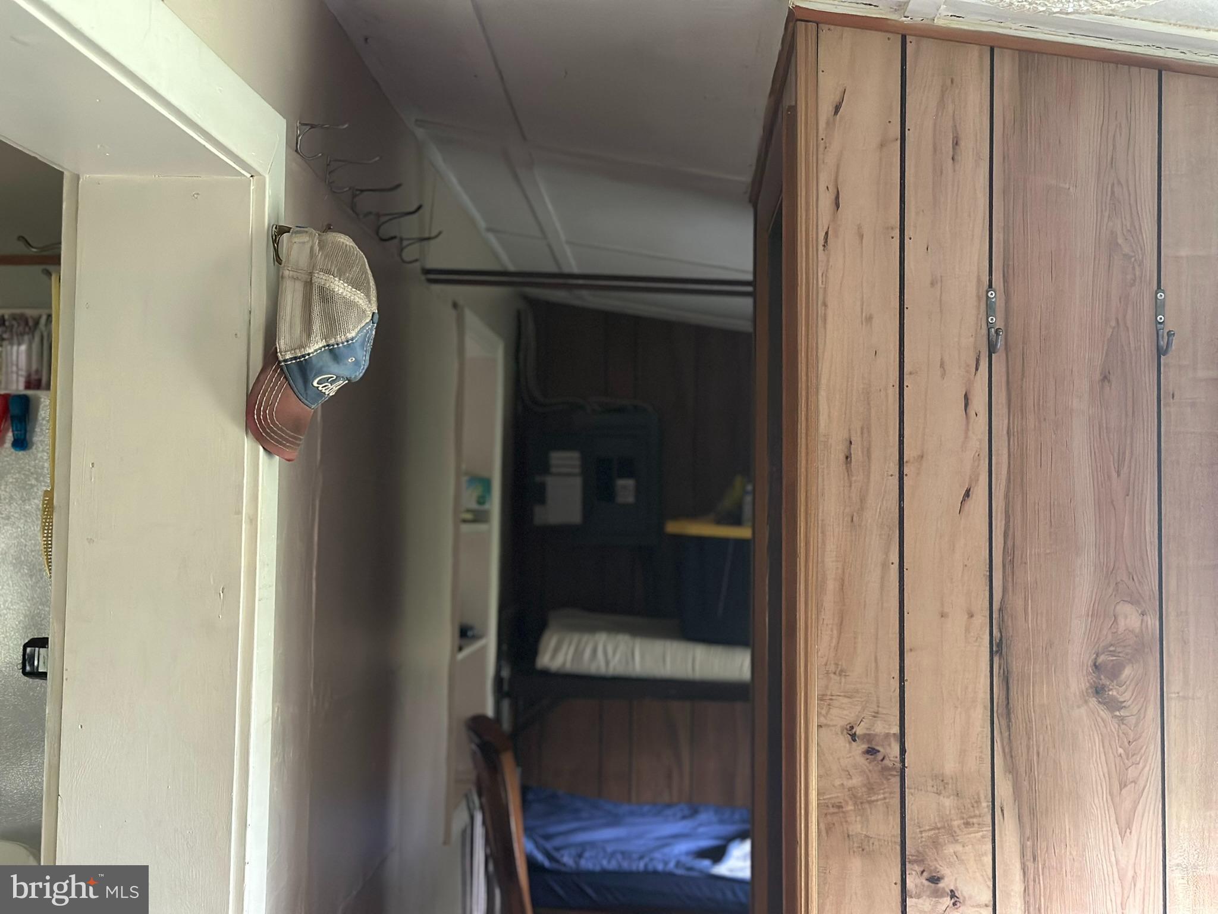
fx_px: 1689
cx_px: 609
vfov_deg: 30.3
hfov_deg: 39.7
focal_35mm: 48
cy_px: 457
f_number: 1.78
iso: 500
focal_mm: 6.86
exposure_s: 1/40
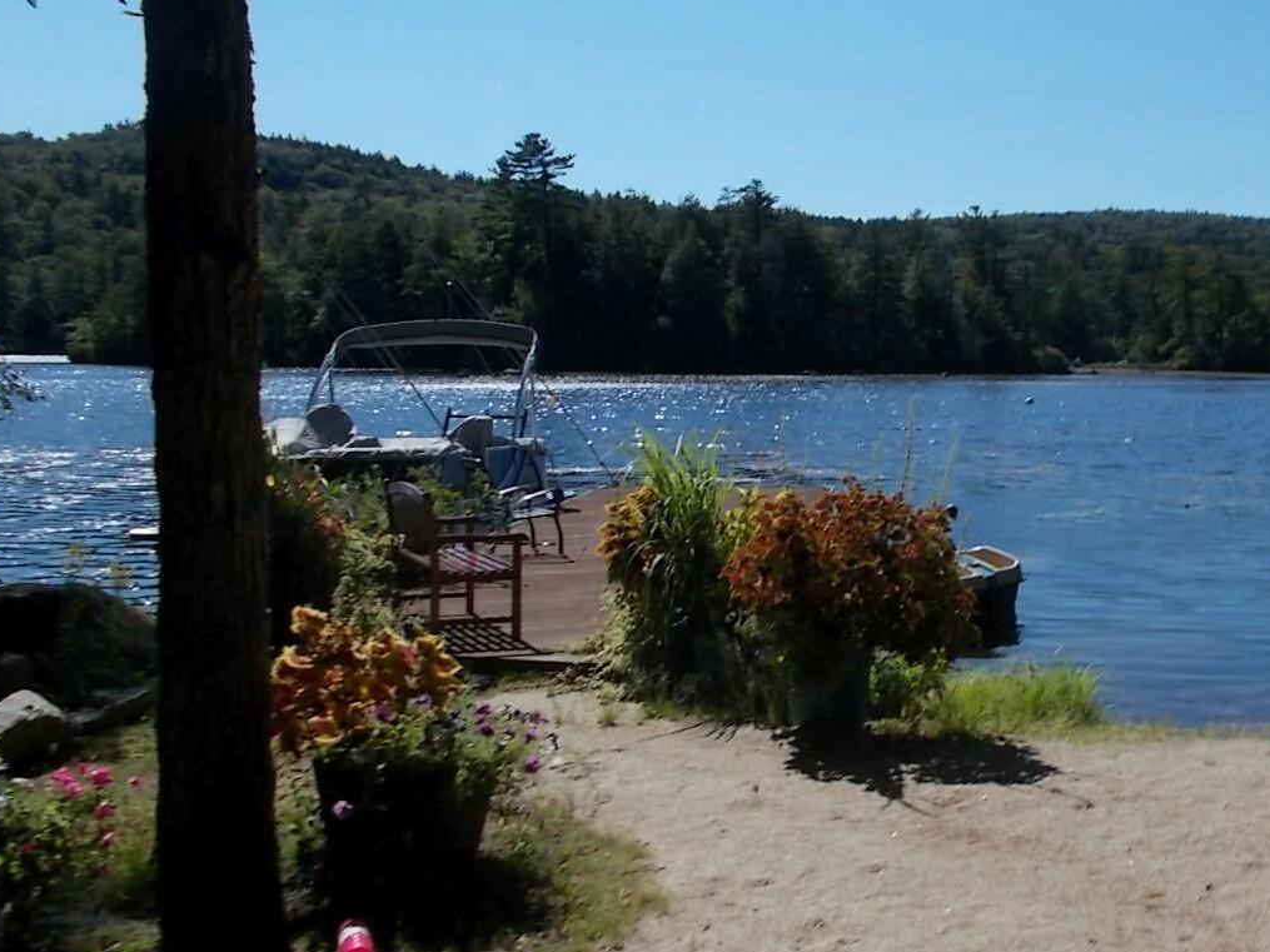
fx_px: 1504
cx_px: 925
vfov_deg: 35.1
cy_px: 450
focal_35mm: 41
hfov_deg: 44.5
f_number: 8
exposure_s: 1/250
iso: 80
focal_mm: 4.6
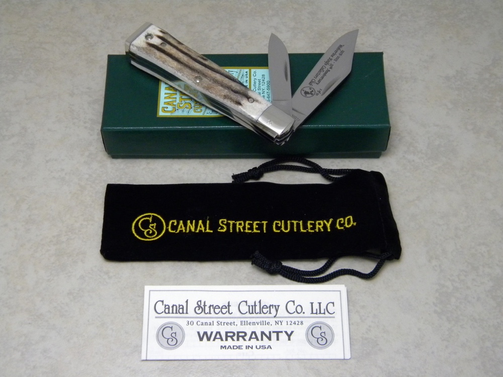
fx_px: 814
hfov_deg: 34.3
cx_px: 252
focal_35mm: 56
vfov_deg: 26.1
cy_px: 188
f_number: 4.1
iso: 400
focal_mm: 10.1
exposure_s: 1/32.1
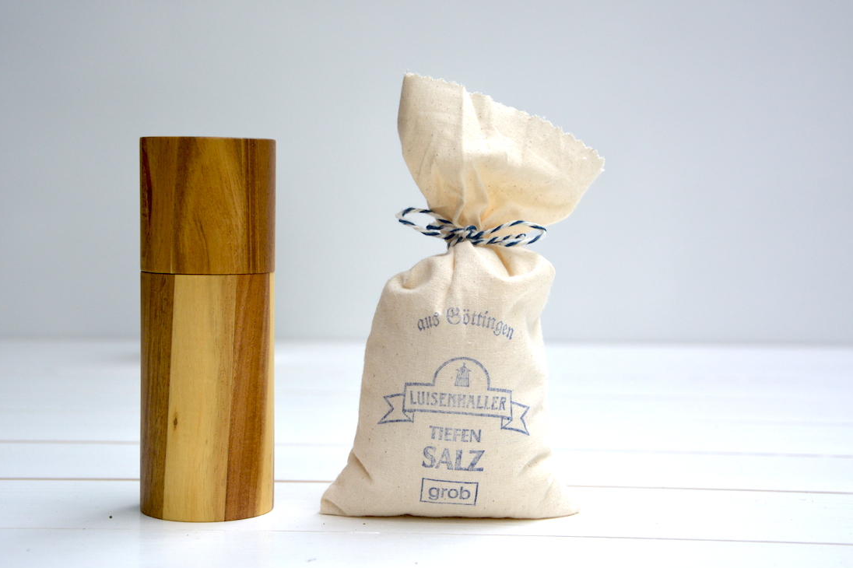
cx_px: 412
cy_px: 293
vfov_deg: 19.7
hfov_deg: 29.2
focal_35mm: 69
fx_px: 1634
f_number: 4.8
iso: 400
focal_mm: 42
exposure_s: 1/250
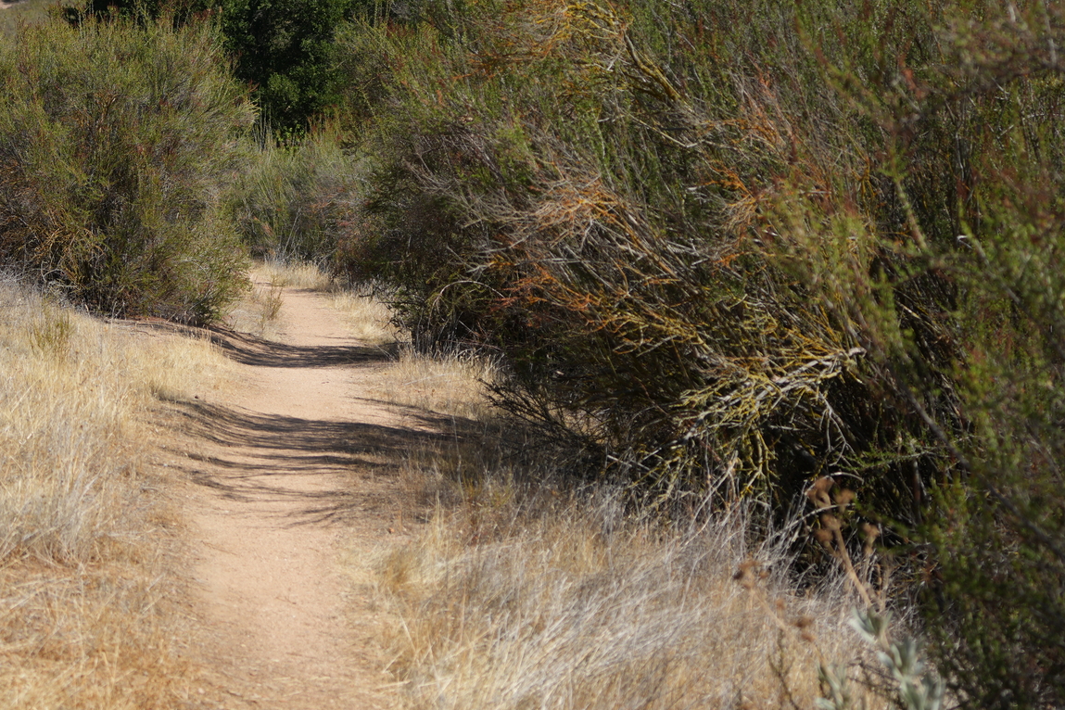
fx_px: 2781
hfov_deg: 21.6
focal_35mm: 94
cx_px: 317
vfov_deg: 14.5
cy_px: 298
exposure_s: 1/1000
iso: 160
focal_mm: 50
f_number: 4.5
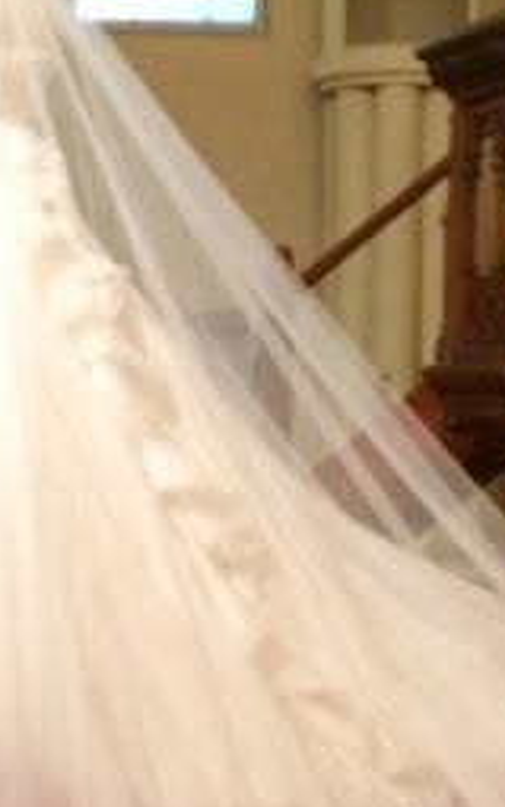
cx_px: 259
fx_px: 2266
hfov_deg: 12.7
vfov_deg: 20.2
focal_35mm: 103
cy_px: 453
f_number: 2.2
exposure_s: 1/20
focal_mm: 4.12
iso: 320
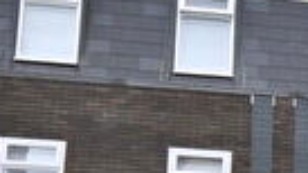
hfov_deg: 17.0
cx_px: 369
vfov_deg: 9.8
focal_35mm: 121
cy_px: 247
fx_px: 985
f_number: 6.3
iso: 100
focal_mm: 15
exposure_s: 1/160
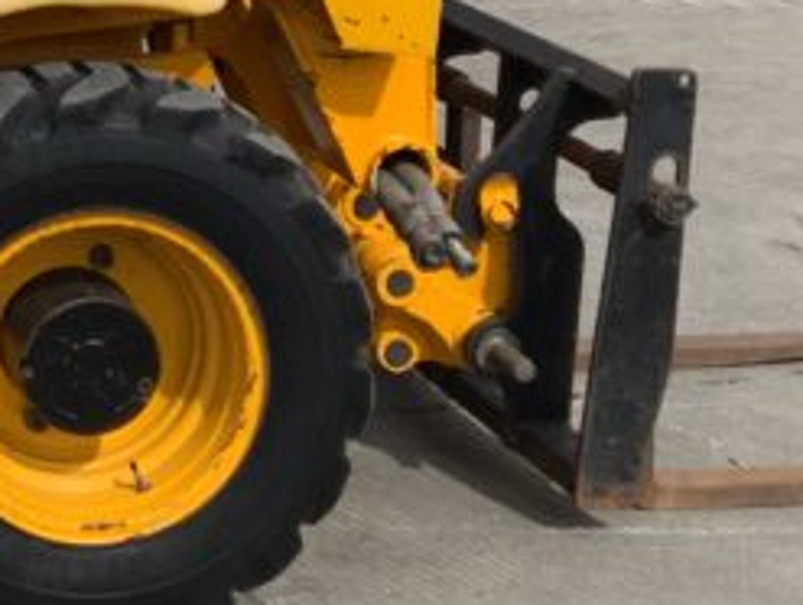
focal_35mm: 120
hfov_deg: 15.5
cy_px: -169
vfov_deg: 12.0
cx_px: -286
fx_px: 2788
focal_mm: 3
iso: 16
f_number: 1.8
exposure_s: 1/1675
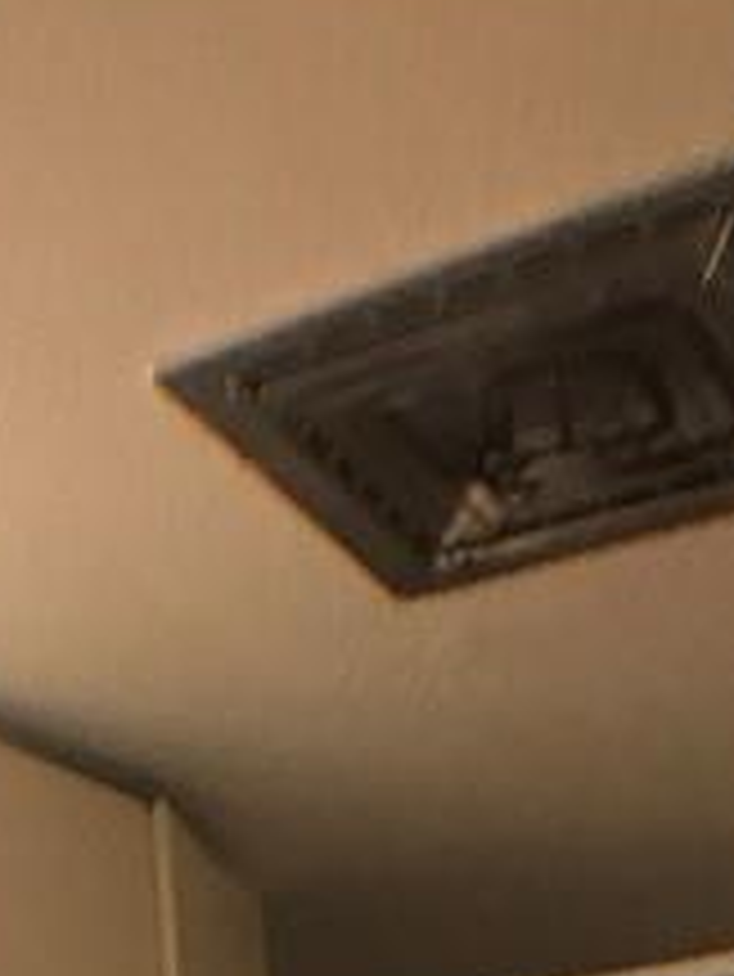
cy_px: 2258
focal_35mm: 132
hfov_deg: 10.8
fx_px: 3728
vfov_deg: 12.2
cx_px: -351
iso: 40
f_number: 1.8
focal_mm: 3.99
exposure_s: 1/17
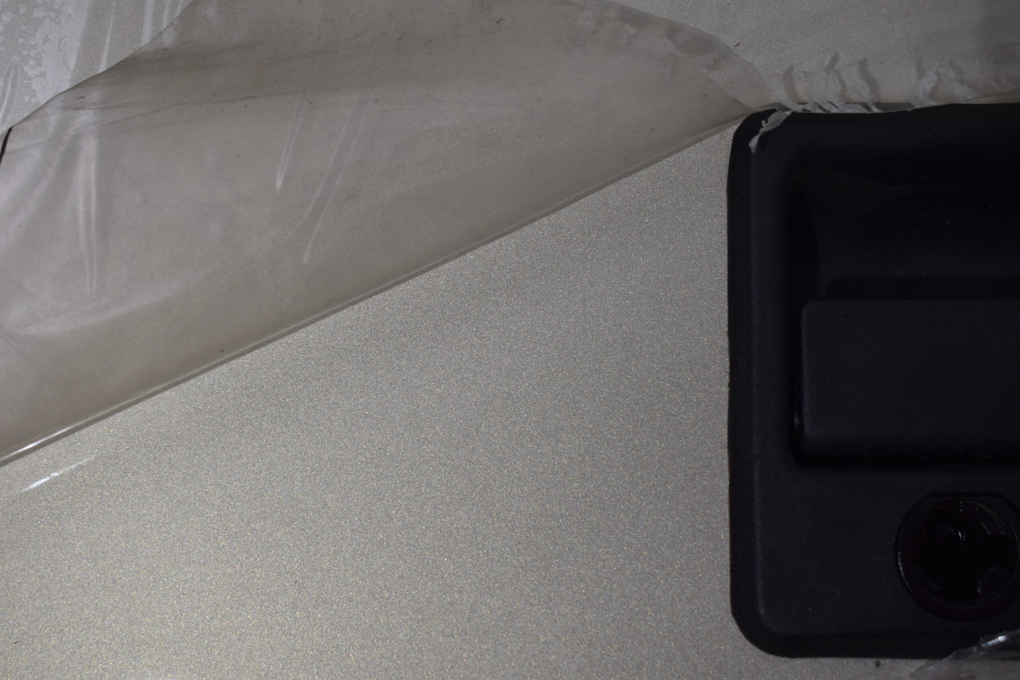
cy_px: 340
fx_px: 1360
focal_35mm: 48
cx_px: 510
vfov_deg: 28.1
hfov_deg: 41.1
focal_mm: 32
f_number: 5.6
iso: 250
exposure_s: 1/125
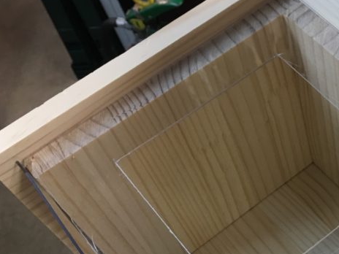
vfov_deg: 22.1
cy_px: 252
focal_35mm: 64
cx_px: 350
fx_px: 627
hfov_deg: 28.2
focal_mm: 4.15
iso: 50
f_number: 2.2
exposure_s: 1/17
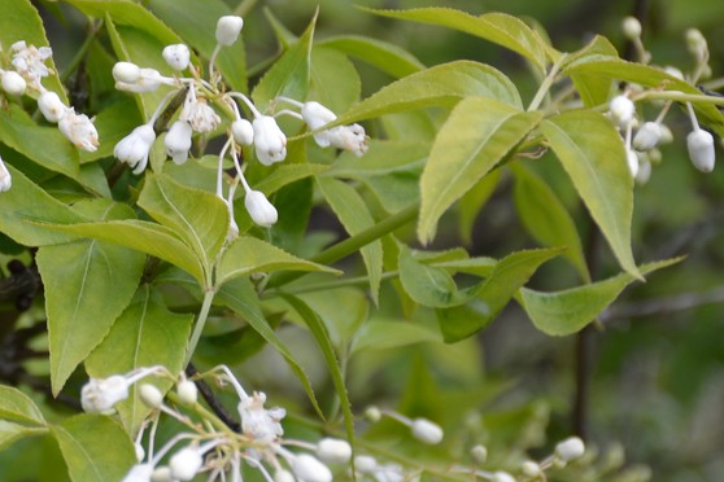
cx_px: -54
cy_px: 117
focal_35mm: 242
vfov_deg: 5.7
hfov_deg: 8.4
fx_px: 4867
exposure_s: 1/160
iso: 200
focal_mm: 60
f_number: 6.3
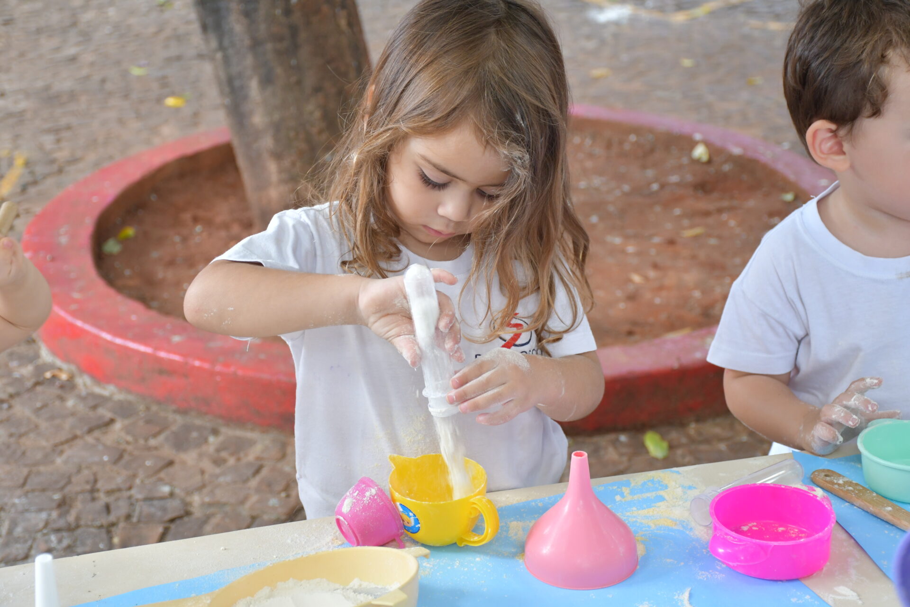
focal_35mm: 72
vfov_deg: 18.9
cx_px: 455
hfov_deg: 28.1
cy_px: 304
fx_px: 1820
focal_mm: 48
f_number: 4.5
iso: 800
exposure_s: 1/125
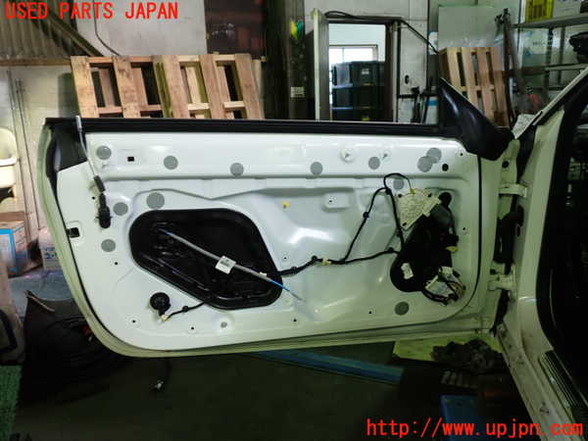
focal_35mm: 30
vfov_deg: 46.8
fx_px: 510
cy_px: 220
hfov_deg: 60.0
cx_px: 294
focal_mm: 5.4
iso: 200
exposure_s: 1/50
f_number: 2.3
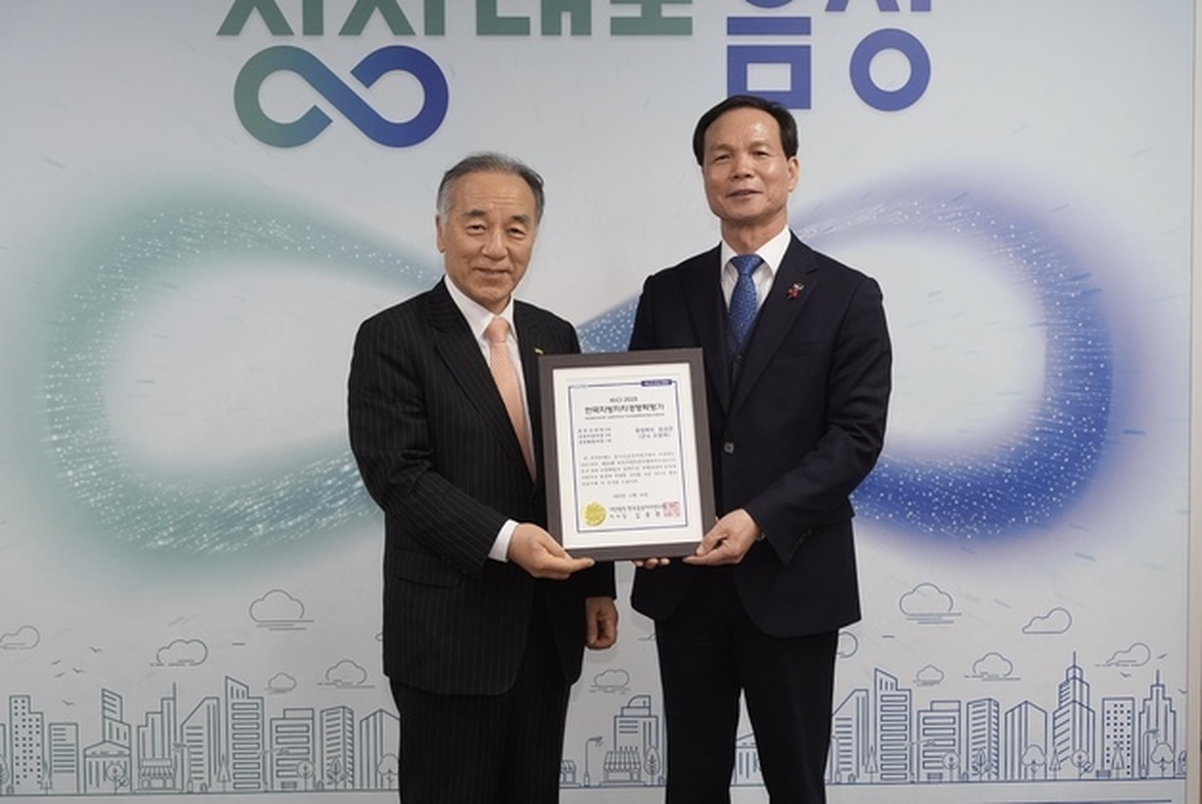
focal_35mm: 48
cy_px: 402
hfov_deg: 41.1
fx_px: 1604
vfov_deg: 28.1
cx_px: 601
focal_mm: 48
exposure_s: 1/320
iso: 3200
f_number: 4.5
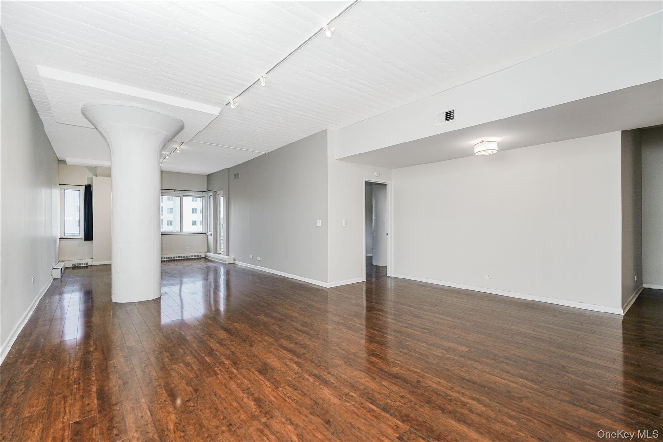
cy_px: 221
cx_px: 332
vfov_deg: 73.7
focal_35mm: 16
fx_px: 295
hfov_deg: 96.7
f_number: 4.5
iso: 100
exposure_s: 1/30
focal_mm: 16
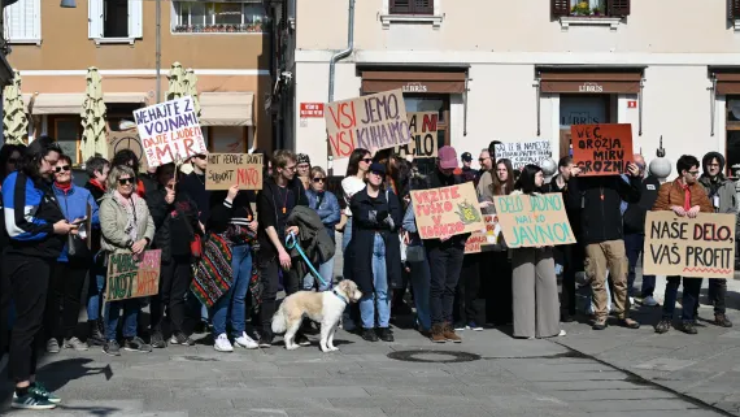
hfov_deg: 32.8
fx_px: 1256
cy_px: 185
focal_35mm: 64
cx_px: 366
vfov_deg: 18.8
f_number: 5.6
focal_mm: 58
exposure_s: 1/800
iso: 100
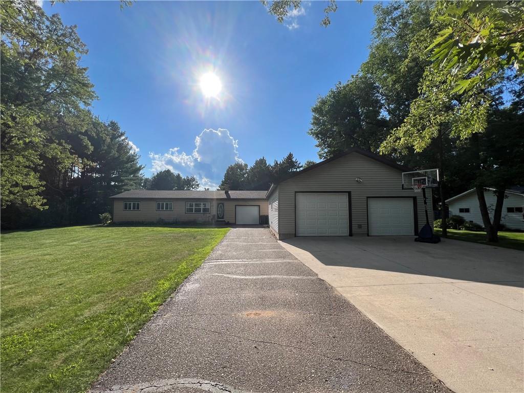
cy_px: 196
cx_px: 262
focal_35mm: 13
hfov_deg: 106.2
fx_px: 197
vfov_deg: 89.9
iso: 32
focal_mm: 1.57
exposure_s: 1/2950
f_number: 1.8
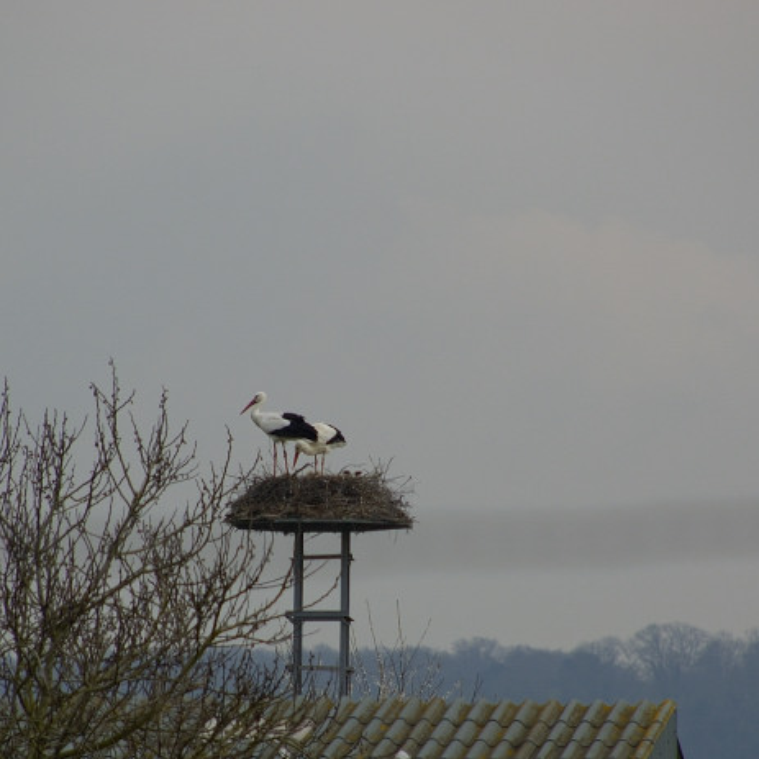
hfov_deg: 3.1
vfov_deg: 3.1
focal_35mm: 564
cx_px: 328
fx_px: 13991
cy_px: 517
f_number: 6.3
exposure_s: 1/1250
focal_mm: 200
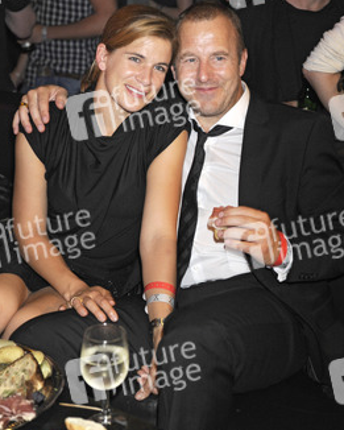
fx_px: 878
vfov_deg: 27.5
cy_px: 175
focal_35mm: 69
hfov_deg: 22.2
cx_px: 171
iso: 1600
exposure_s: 1/25
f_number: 4
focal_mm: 60
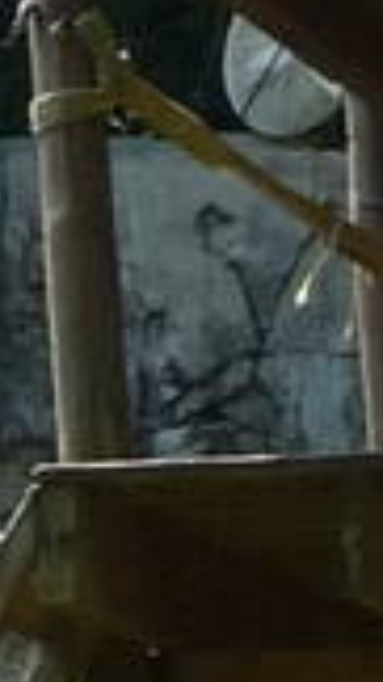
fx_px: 6597
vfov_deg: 5.9
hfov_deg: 3.0
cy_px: 463
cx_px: -2029
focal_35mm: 365
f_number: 3.6
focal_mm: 5.6
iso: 200
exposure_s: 1/500
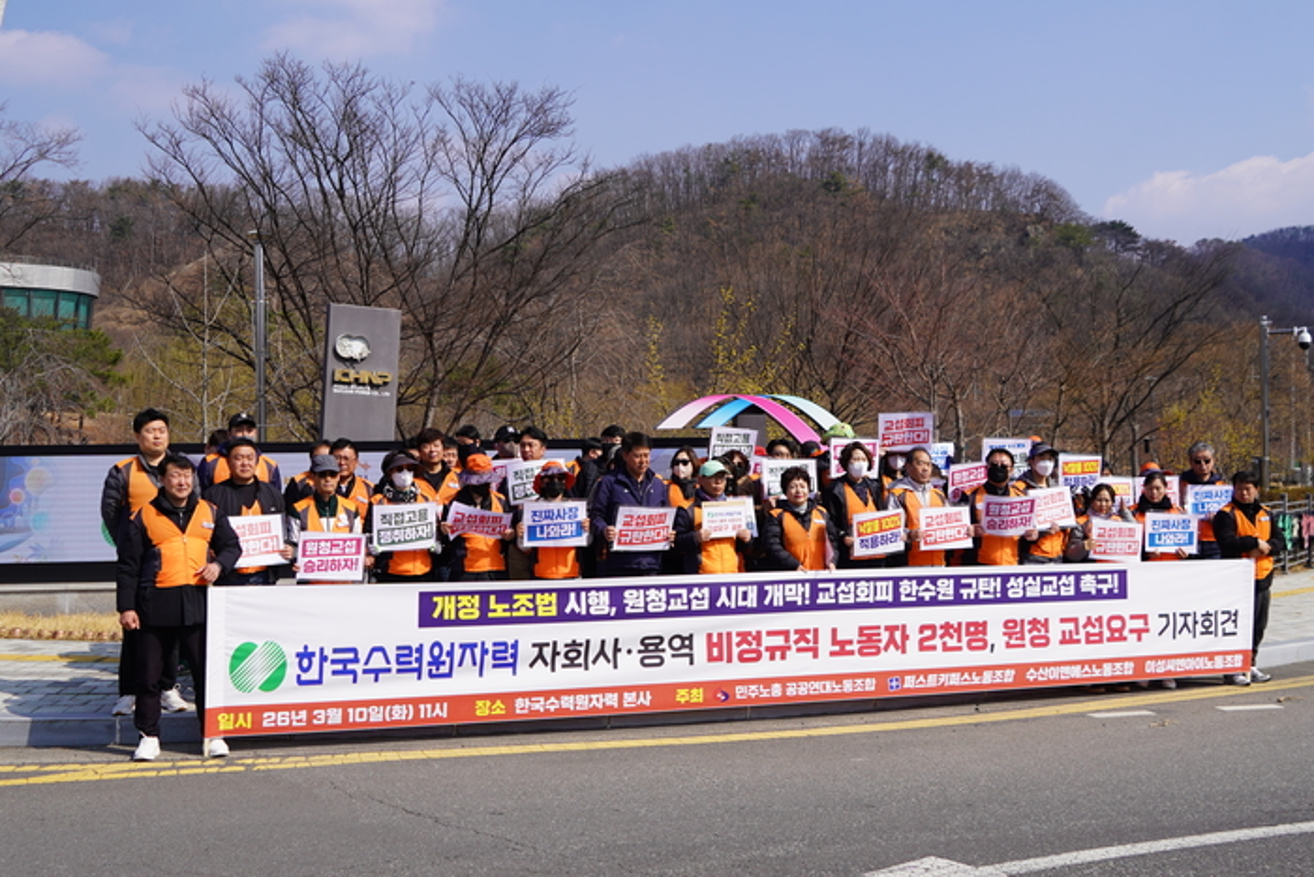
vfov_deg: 36.0
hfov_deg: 51.9
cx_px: 657
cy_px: 438
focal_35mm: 37
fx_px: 1351
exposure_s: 1/800
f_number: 5
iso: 100
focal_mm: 25
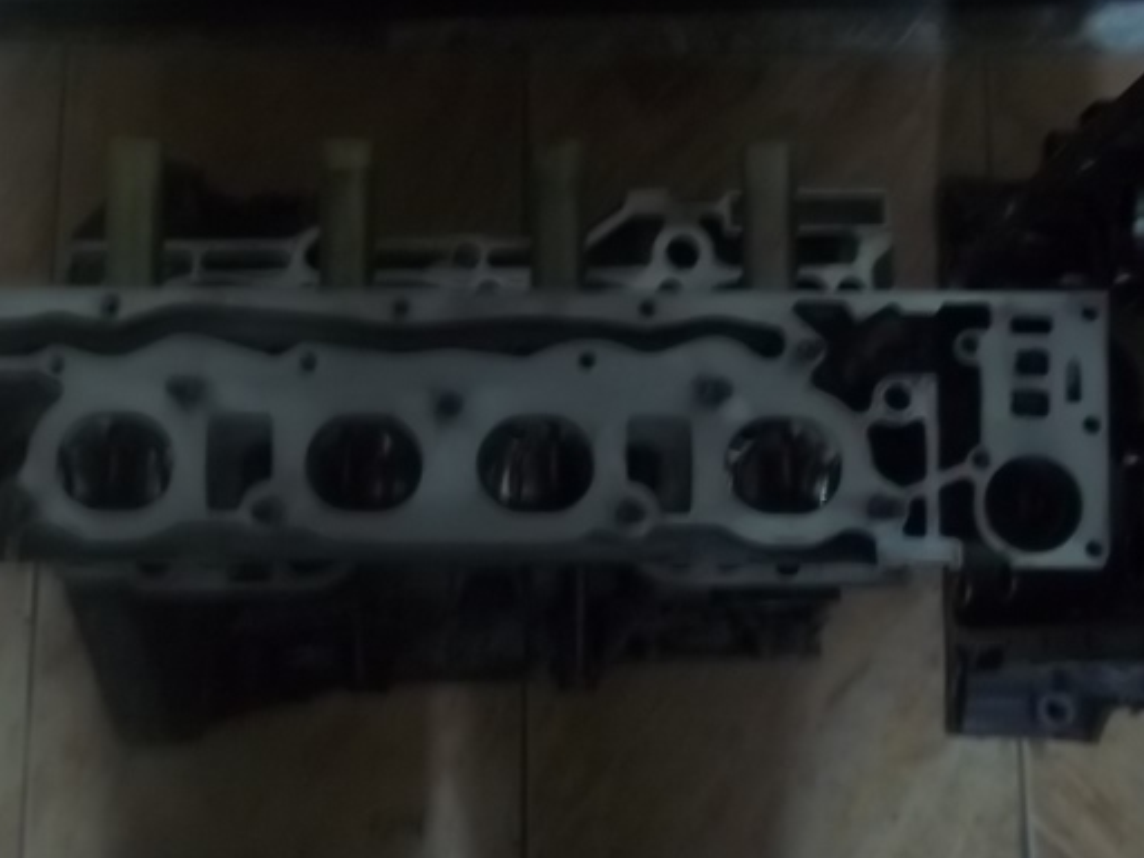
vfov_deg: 32.2
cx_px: 458
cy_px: 393
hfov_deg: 41.9
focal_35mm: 45
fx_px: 1487
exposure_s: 1/8
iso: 320
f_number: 3.1
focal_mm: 6.5
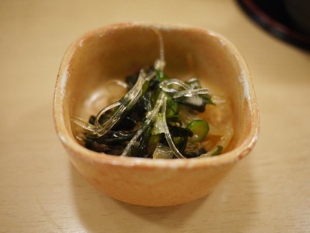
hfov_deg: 46.8
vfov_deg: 36.0
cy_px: 116
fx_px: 358
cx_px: 155
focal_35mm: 40
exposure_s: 1/30
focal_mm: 20
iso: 250
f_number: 1.7
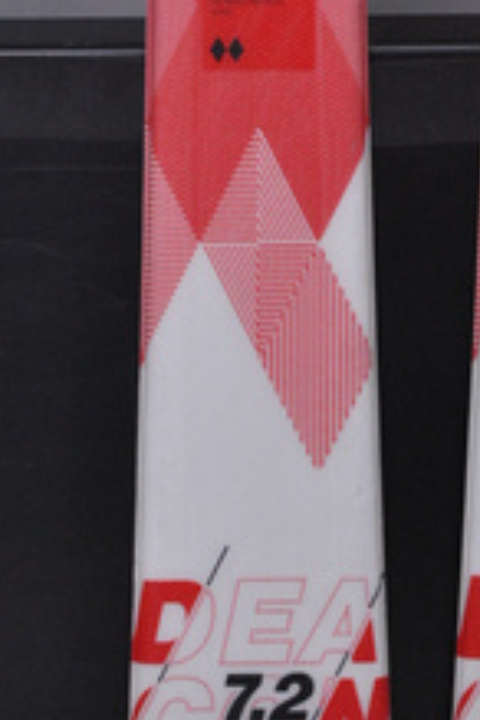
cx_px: 422
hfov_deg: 5.9
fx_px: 4620
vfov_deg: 8.9
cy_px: 171
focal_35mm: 231
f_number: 9.5
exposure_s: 1/125
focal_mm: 75
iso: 3200
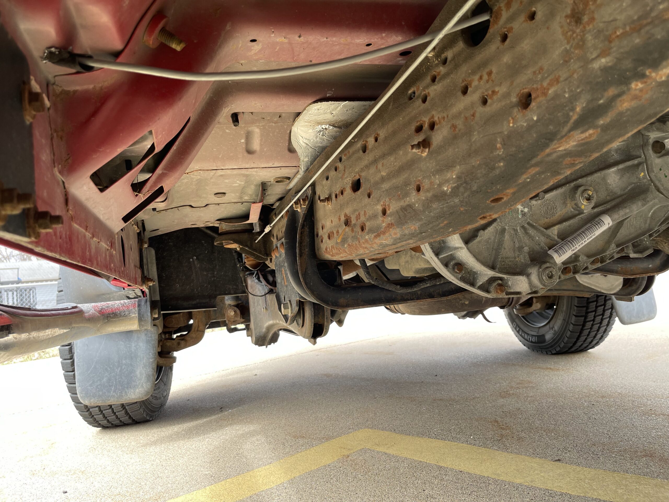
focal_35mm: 26
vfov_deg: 53.1
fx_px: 502
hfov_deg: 67.3
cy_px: 251
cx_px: 334
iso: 40
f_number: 1.6
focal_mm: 5.1
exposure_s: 1/121
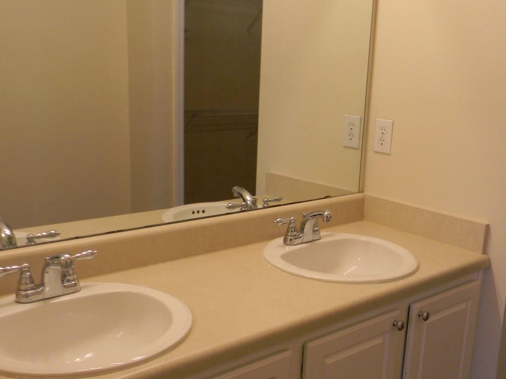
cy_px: 224
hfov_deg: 43.6
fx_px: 628
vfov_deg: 33.5
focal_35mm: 43
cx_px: 312
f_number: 3.5
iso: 116
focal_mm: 5
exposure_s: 1/30
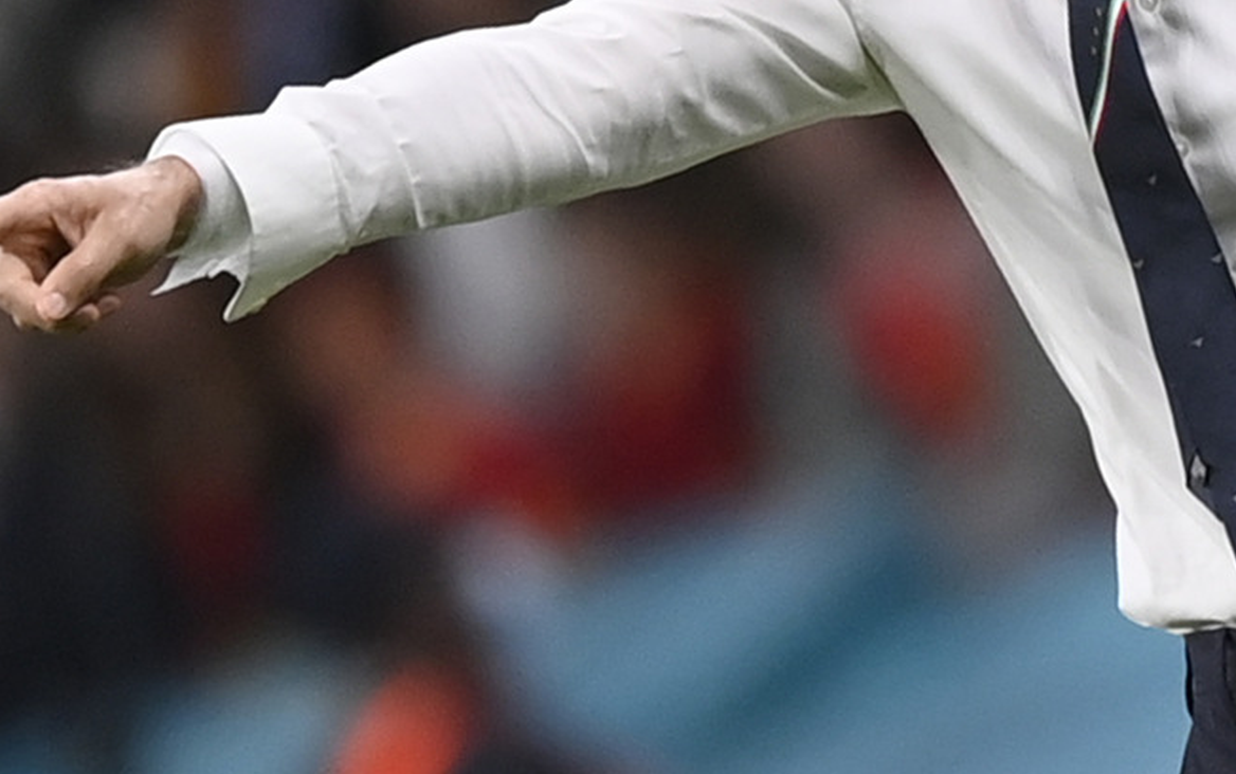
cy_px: 20
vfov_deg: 1.5
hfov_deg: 2.4
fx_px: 29485
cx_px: 792
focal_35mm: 875
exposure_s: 1/1000
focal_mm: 400
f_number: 2.8
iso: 1600
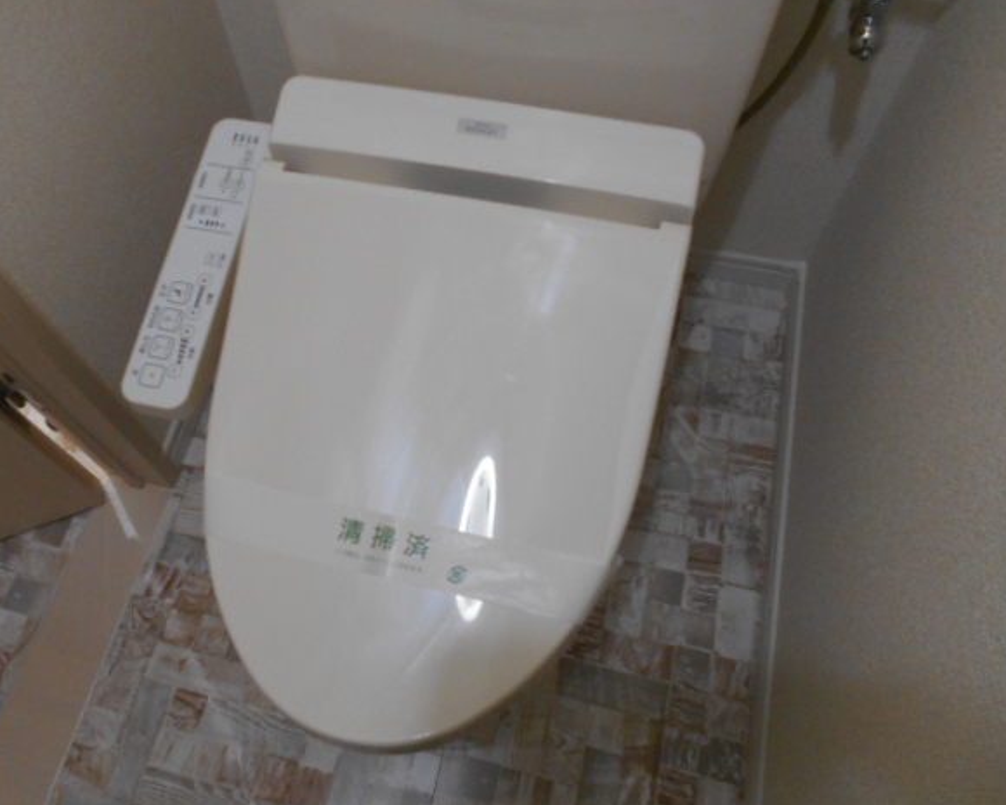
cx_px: 458
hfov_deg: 62.1
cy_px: 396
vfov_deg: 51.5
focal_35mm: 28
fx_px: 834
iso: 280
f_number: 3.2
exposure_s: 1/30
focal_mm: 4.6
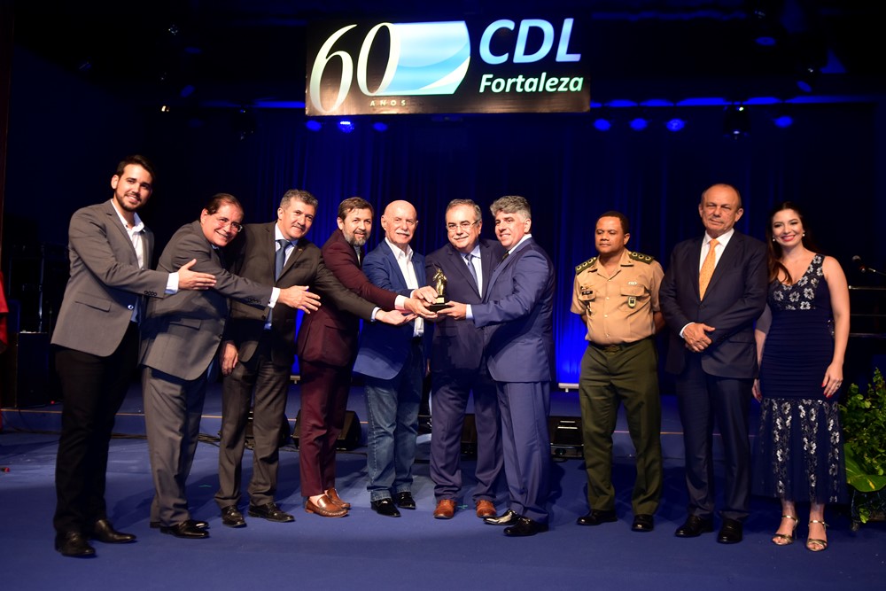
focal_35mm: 42
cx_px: 443
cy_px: 296
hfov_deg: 46.4
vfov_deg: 31.9
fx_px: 1034
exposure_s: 1/125
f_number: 7.1
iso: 500
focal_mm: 28
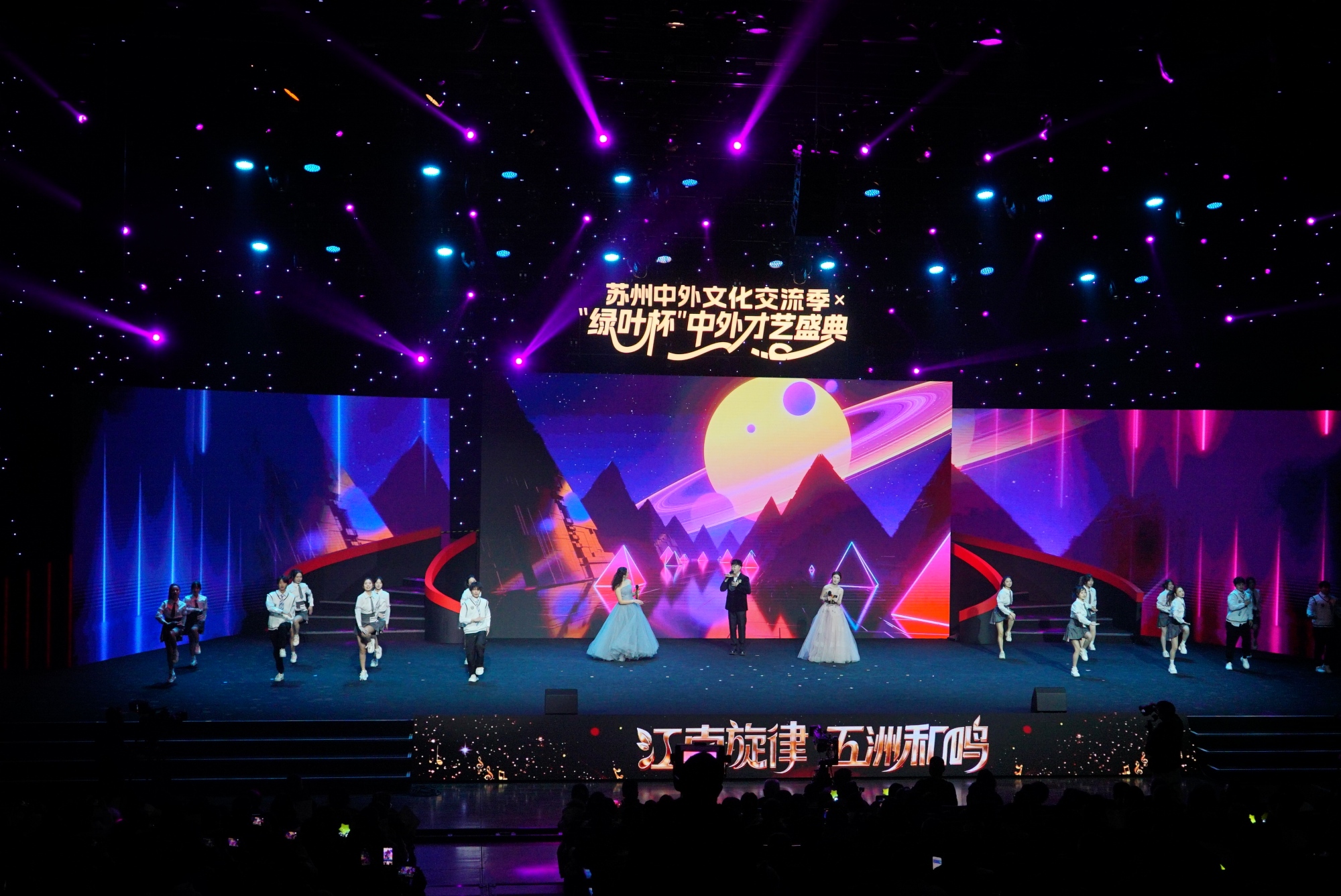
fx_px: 1454
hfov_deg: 49.5
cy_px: 448
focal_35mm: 39
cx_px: 670
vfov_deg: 34.3
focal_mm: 39
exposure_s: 1/400
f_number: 4.5
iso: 1250
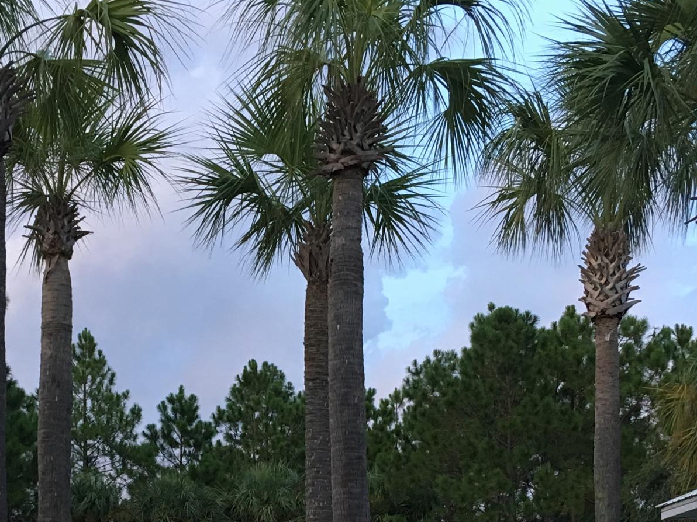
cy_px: 558
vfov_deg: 19.4
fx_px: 1470
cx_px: 213
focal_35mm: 73
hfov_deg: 26.5
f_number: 2.2
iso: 25
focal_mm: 4.15
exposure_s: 1/15
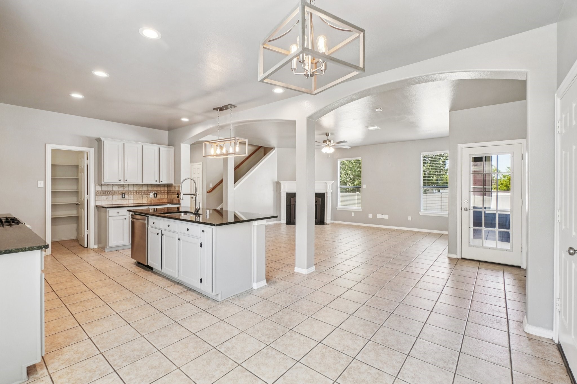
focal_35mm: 15
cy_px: 192
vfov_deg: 77.3
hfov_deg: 100.4
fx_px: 240
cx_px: 288
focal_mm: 10
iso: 400
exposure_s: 1/20
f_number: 8
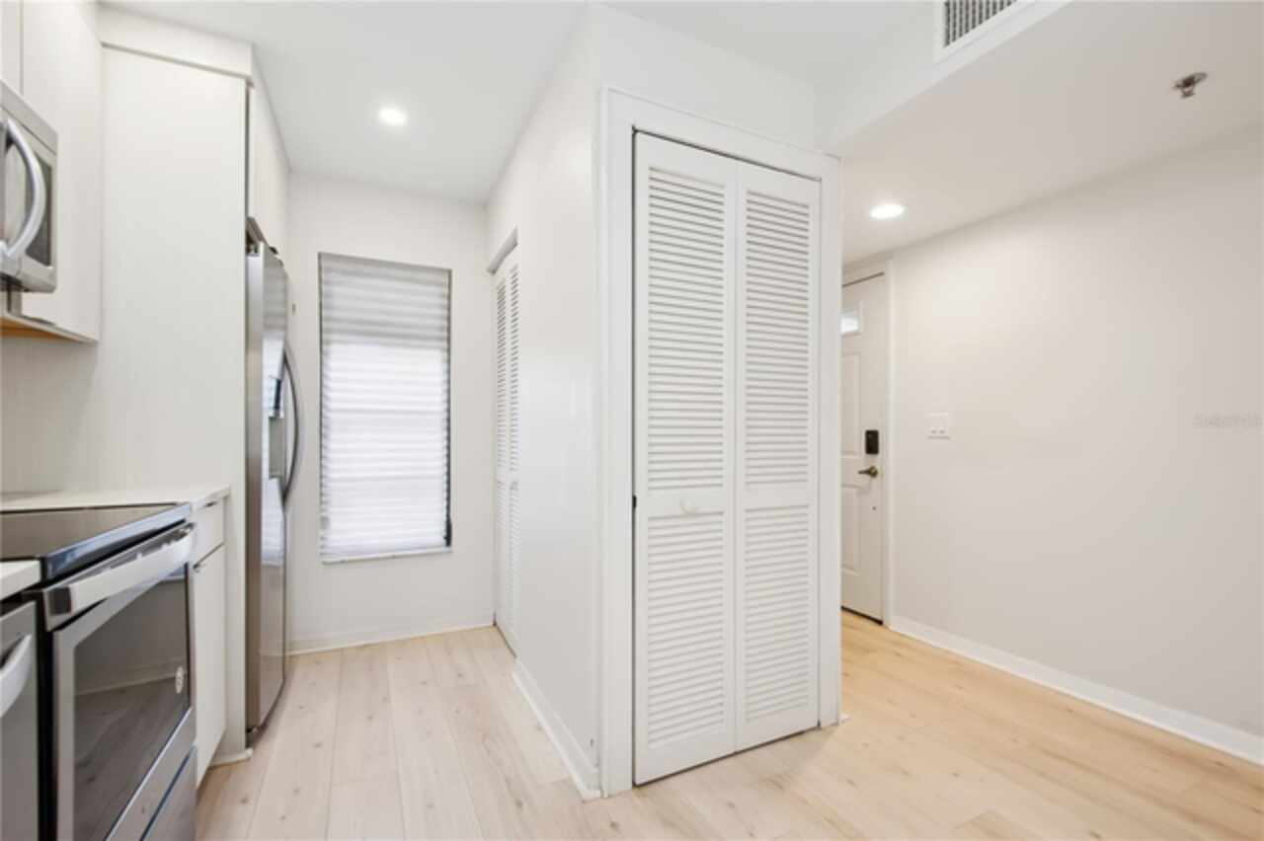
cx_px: 632
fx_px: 526
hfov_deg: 100.4
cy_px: 420
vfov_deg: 77.3
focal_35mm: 15
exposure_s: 1/13
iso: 200
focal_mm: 10
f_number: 8
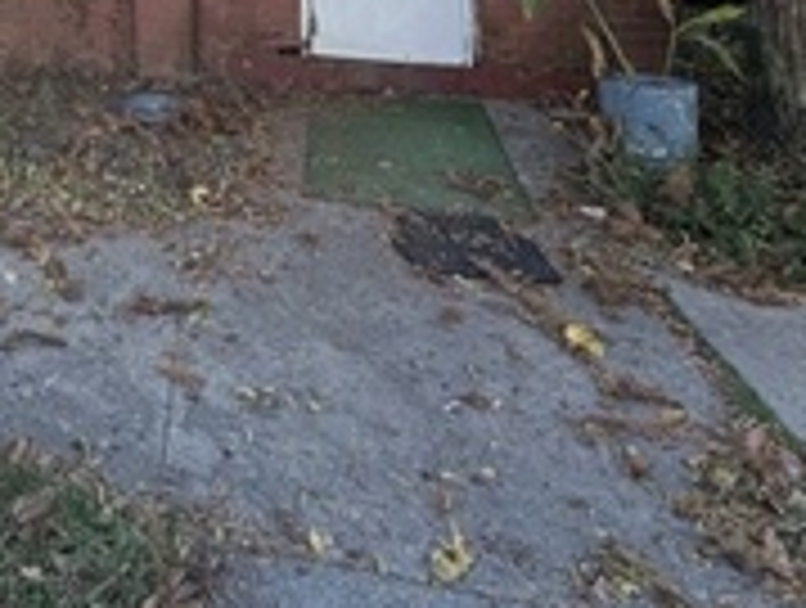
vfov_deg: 29.5
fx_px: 910
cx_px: 41
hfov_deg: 42.6
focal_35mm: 39
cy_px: -187
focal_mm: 2.22
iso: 40
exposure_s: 1/138
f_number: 2.2
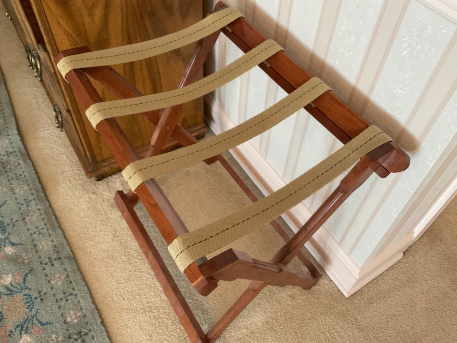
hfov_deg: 61.7
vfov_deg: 48.2
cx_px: 228
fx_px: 383
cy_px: 172
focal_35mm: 29
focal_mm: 3
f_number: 1.8
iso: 200
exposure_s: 1/60
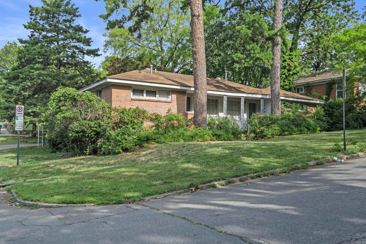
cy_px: 122
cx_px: 183
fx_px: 315
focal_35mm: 31
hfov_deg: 60.3
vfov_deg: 42.3
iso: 250
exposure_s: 1/30
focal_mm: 20.9
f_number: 9
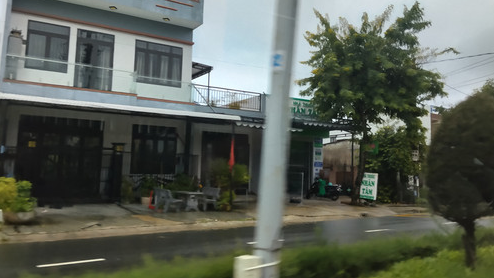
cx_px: 247
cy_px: 128
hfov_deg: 61.0
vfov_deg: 36.7
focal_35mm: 32
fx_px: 419
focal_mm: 4.22
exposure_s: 1/190
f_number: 1.8
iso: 50
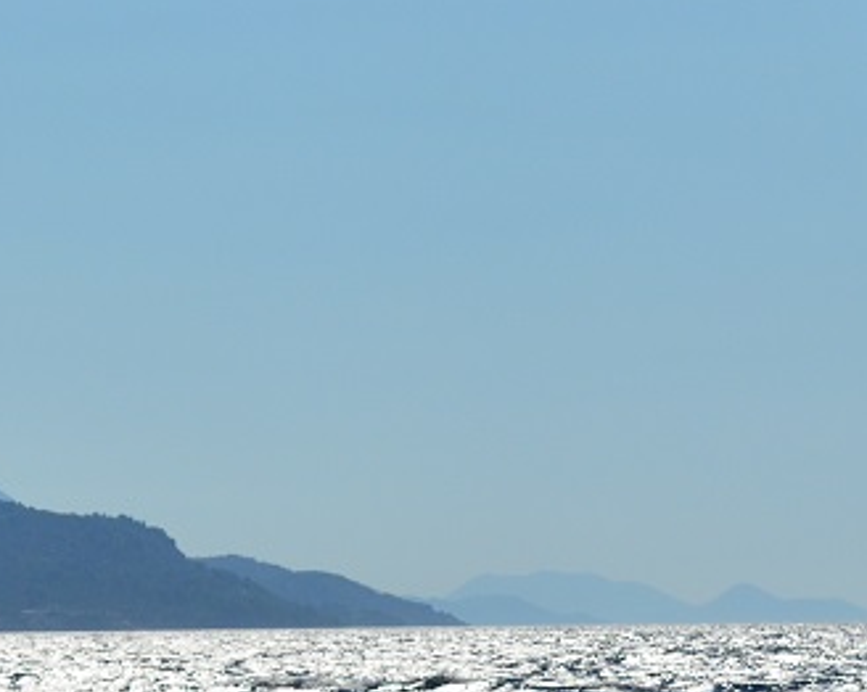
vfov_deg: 5.1
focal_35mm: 300
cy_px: 695
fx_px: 7693
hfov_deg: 6.4
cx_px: 307
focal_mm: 70
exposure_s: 1/8000
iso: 450
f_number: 5.6
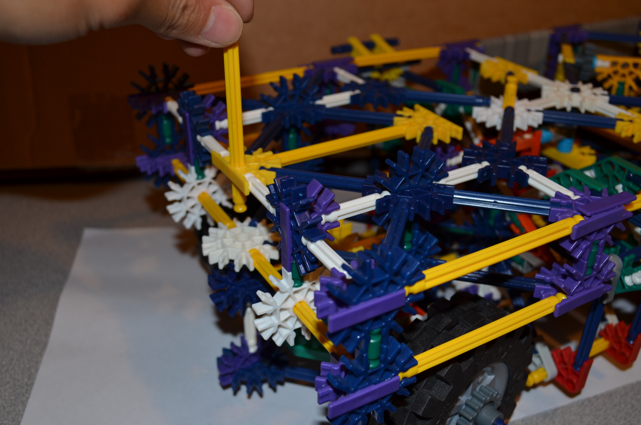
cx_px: 320
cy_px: 212
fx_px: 693
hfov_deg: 49.6
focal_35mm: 39
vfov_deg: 34.1
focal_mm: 26
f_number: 5.6
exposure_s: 1/30
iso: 200
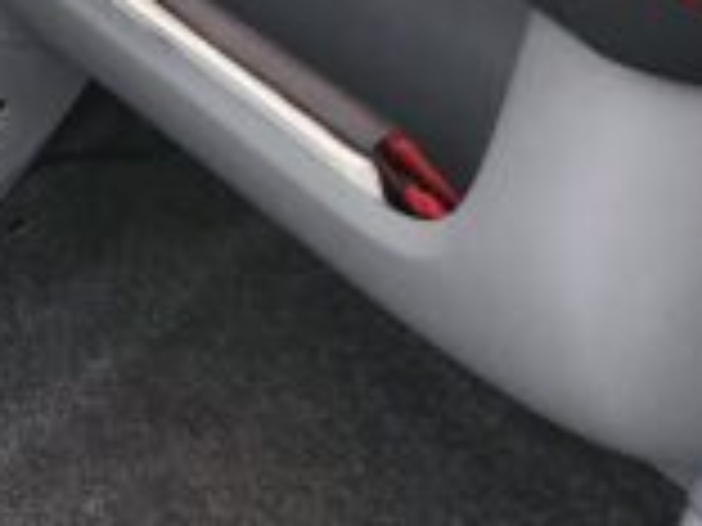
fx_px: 2494
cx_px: -819
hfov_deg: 13.2
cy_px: 76
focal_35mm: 123
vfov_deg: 12.0
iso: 500
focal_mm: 5
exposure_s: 1/100
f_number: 1.8
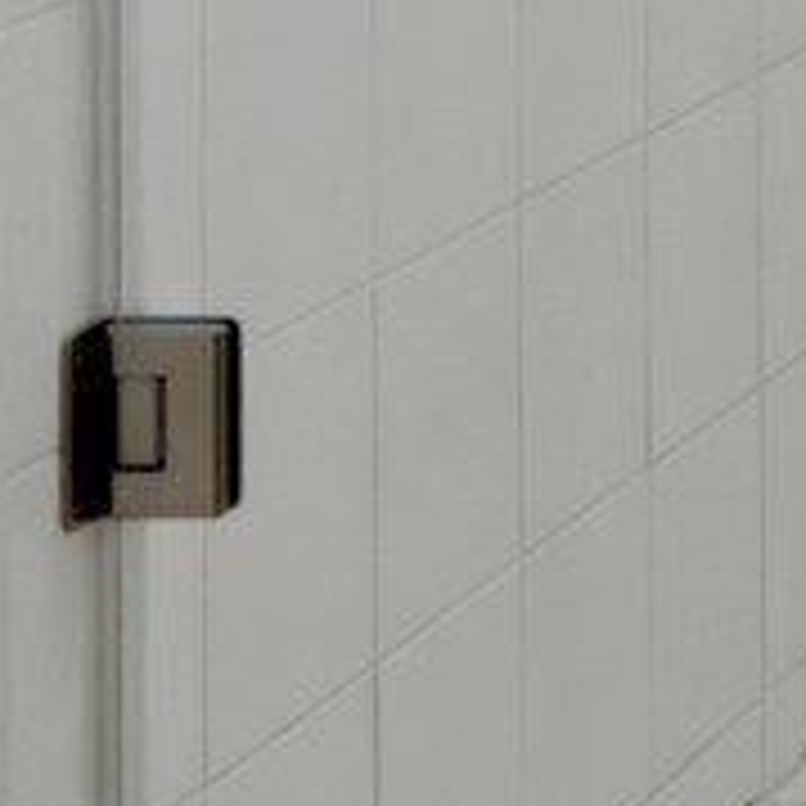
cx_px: 2488
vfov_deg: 11.3
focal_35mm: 137
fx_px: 3609
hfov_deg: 9.6
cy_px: -916
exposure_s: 1/40
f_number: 9
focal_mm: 17
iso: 400
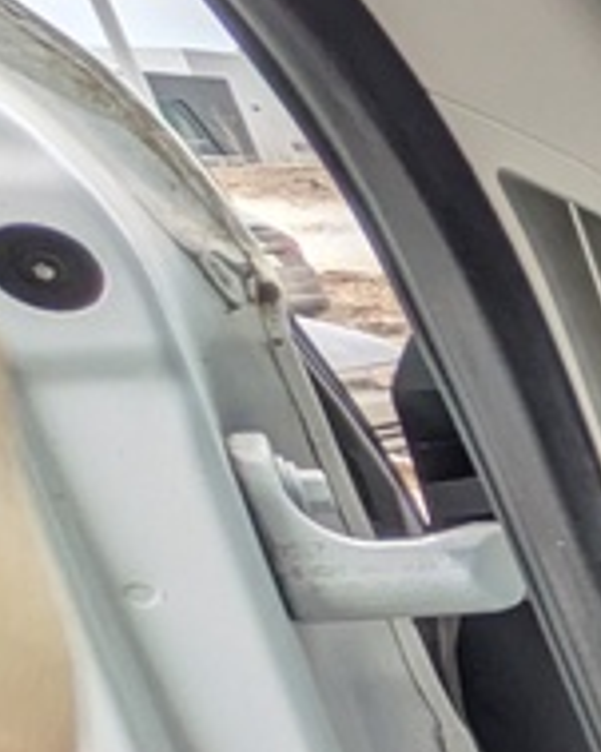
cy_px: 1034
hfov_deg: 10.4
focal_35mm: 74
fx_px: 1647
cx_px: 1970
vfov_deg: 22.4
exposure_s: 1/563
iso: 35
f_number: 2.2
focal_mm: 1.83
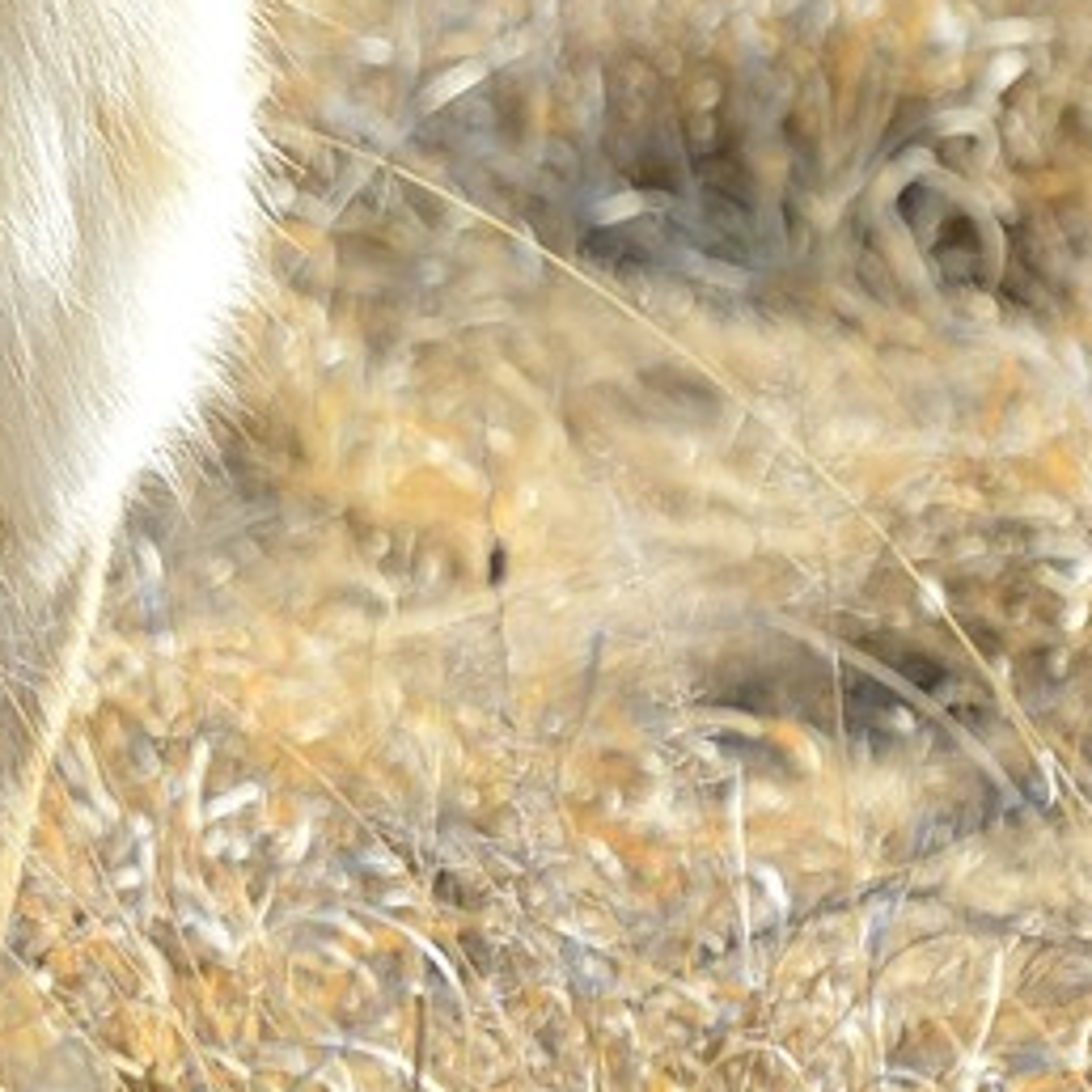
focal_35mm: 947
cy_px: 106
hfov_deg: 1.8
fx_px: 33799
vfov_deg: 1.9
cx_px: -1888
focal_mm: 180
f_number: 5.6
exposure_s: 1/640
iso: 400
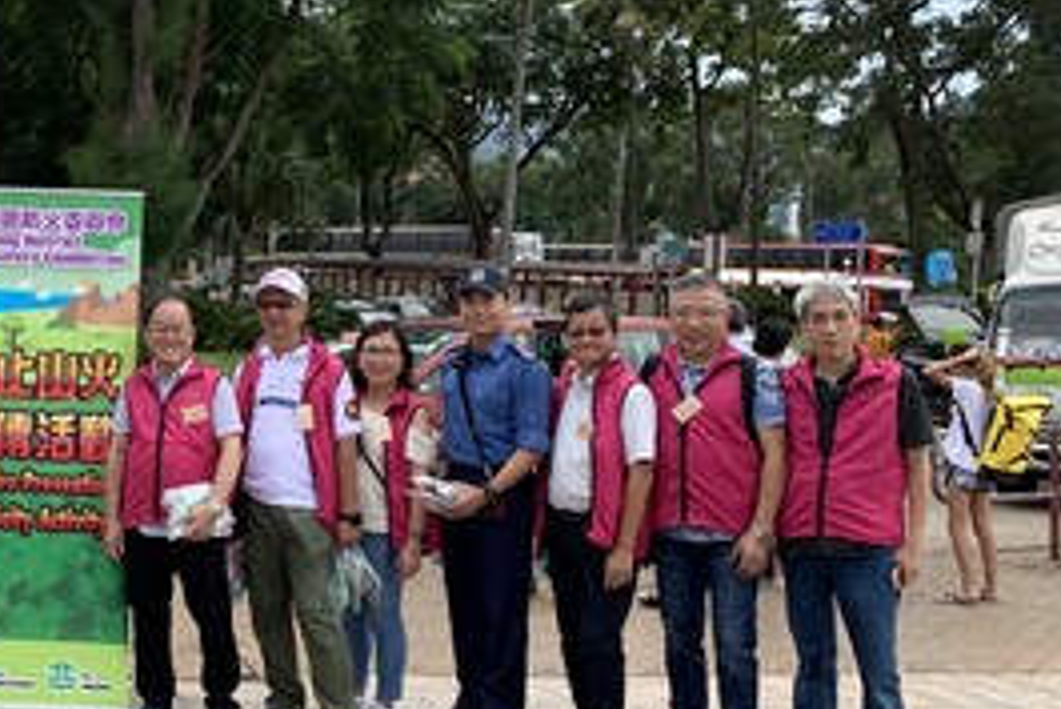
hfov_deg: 36.1
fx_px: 1504
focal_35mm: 51
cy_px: 359
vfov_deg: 26.5
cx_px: 76
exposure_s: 1/286
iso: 25
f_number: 1.8
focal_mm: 4.25
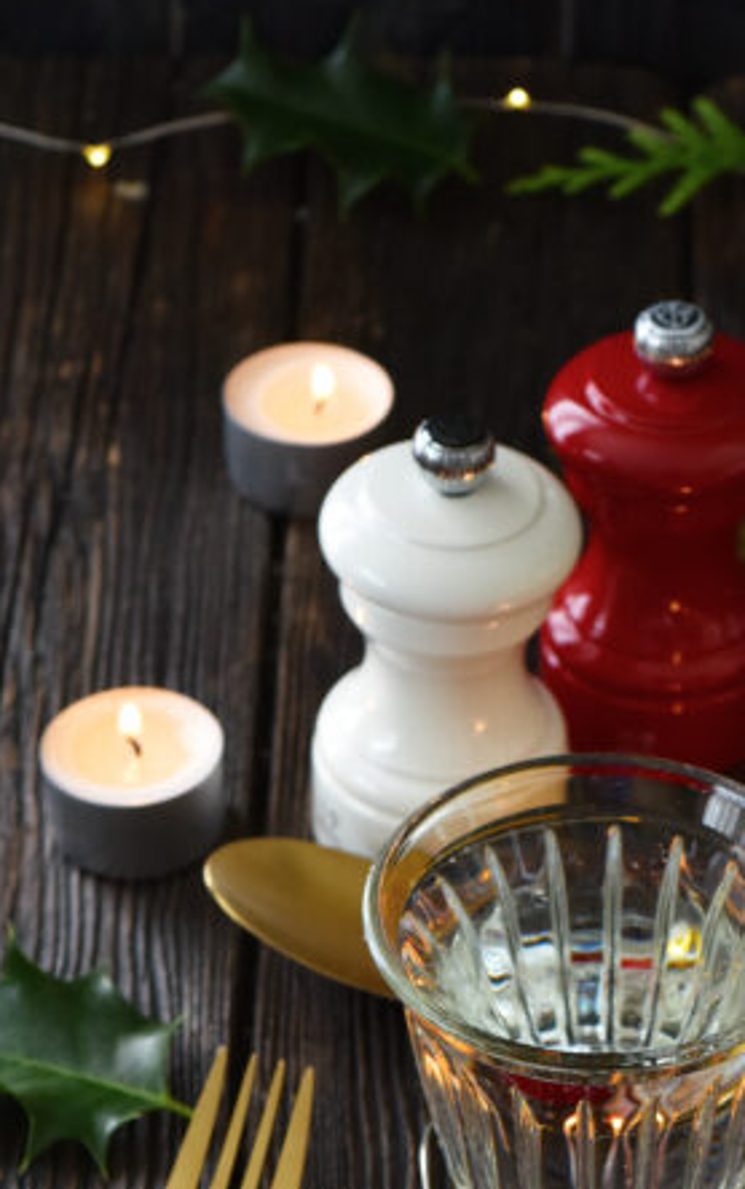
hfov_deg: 9.3
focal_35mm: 141
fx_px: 4575
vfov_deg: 14.4
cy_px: 1358
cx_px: 588
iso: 1000
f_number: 8
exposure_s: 1/60
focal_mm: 60
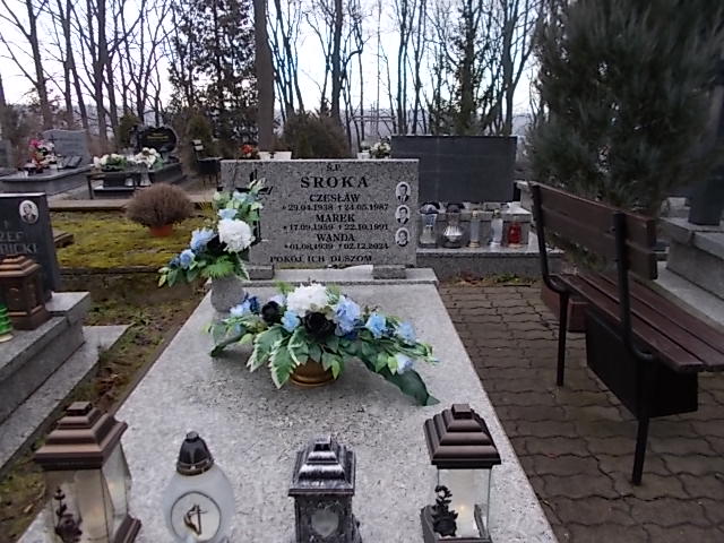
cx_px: 362
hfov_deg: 67.3
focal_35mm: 26
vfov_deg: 53.1
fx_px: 544
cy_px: 272
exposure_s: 1/60
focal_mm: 4.6
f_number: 3.2
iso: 80
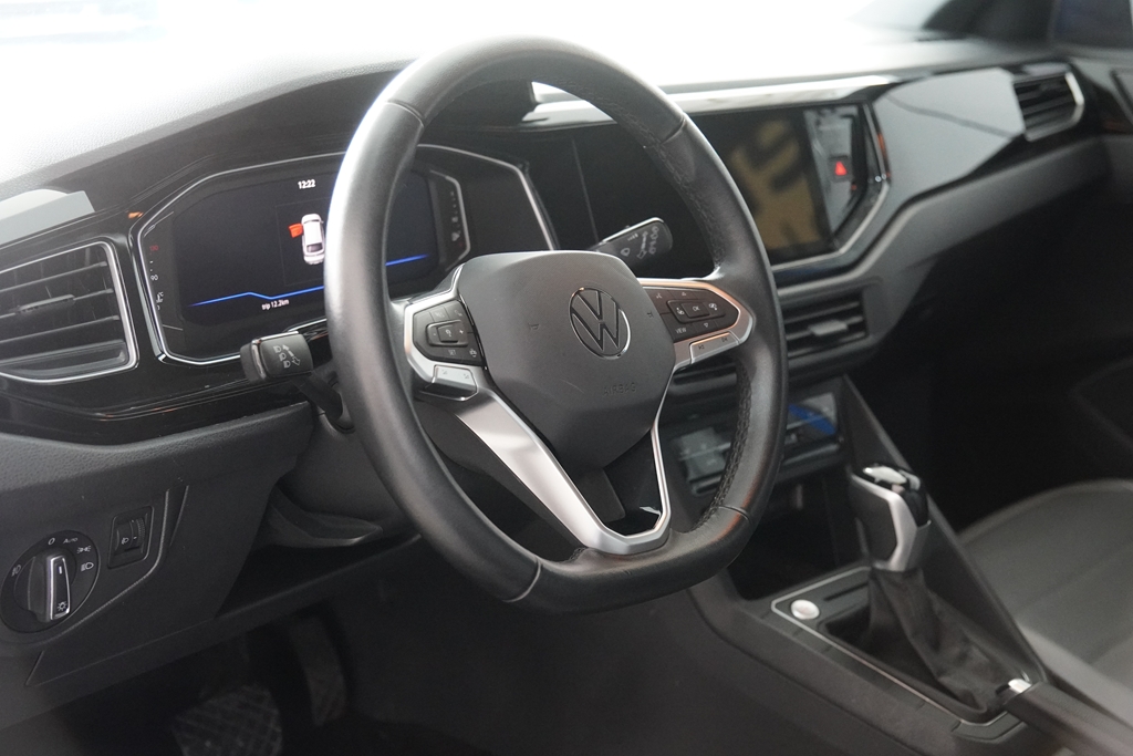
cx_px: 566
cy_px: 378
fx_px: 1605
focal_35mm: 51
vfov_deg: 26.5
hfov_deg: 38.9
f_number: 2.8
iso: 4000
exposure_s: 1/160
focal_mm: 34
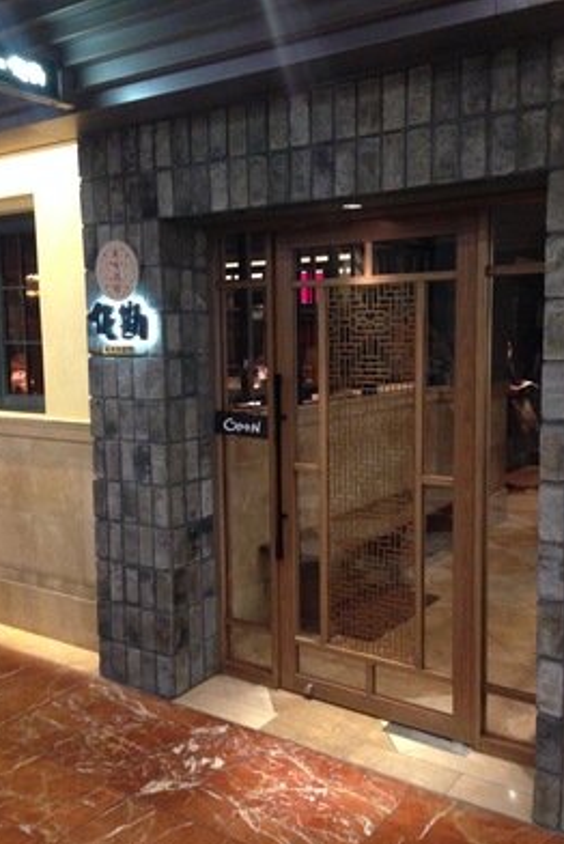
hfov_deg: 37.9
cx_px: 308
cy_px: 428
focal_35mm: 35
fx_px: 821
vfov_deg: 54.4
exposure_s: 1/17
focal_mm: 4.12
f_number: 2.4
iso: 400
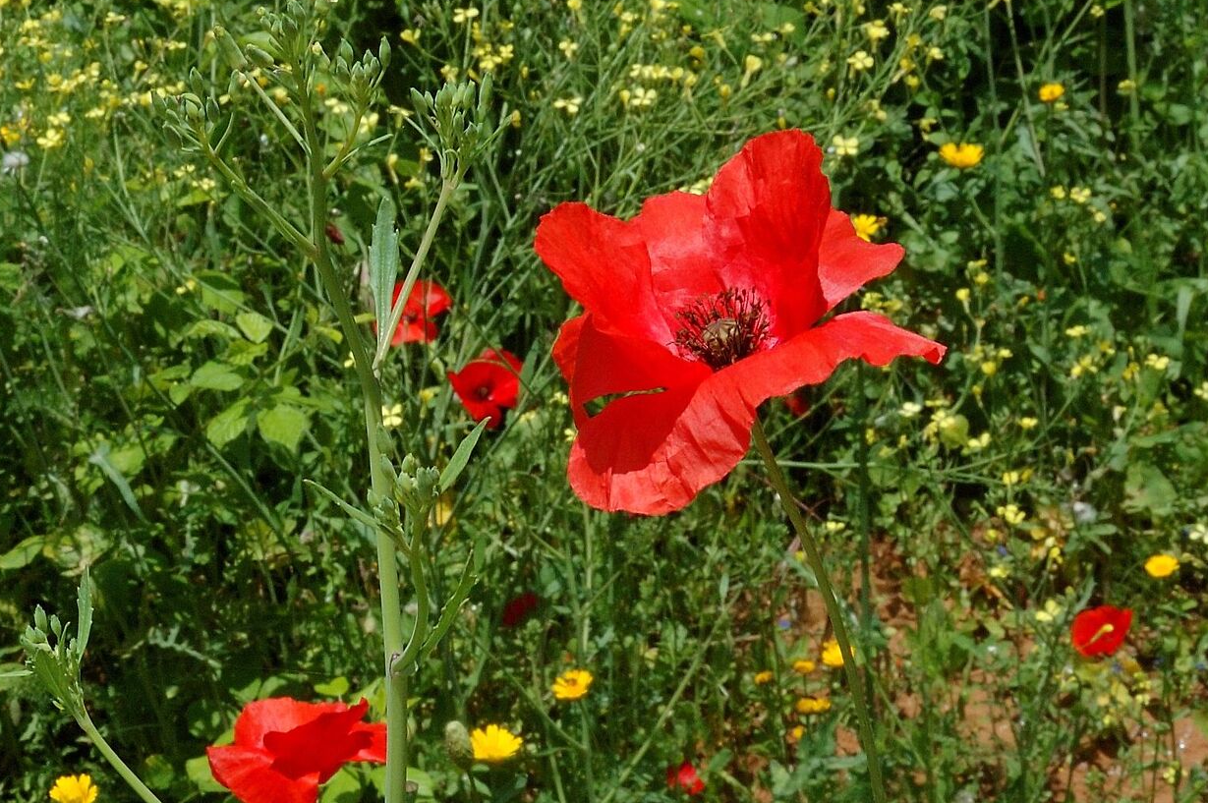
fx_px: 2749
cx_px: 79
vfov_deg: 16.6
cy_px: 376
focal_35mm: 82
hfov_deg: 24.0
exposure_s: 1/200
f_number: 16
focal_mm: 28
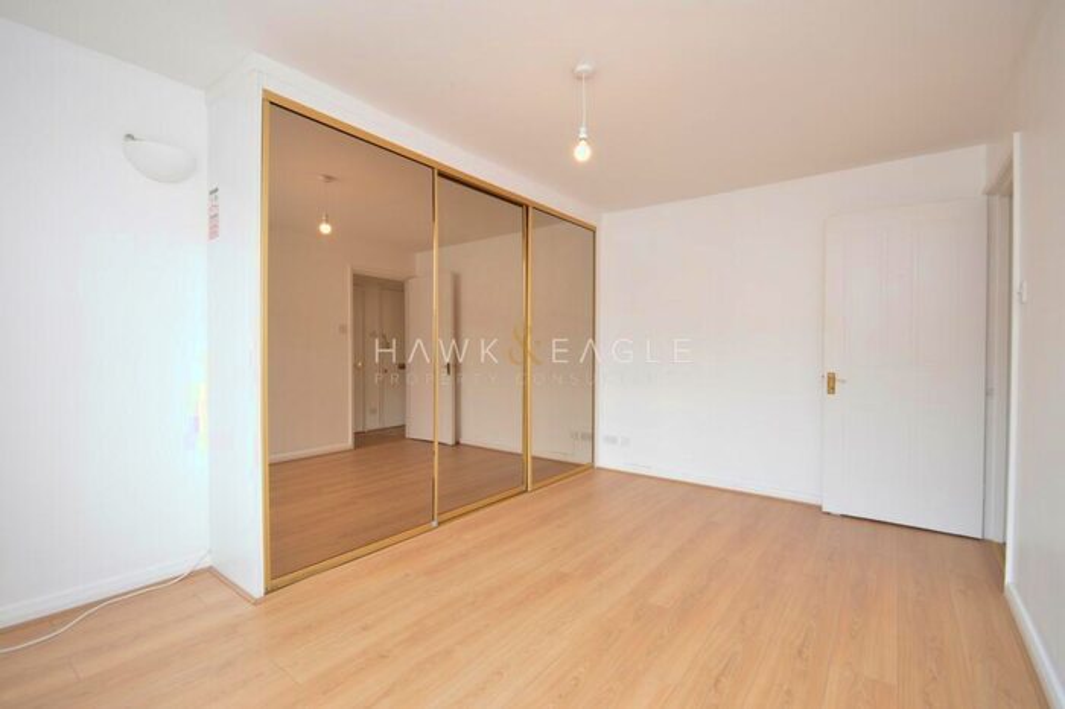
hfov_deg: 100.4
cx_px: 532
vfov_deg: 77.3
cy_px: 354
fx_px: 444
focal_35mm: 15
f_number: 6.3
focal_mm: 10
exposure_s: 1/5
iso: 100
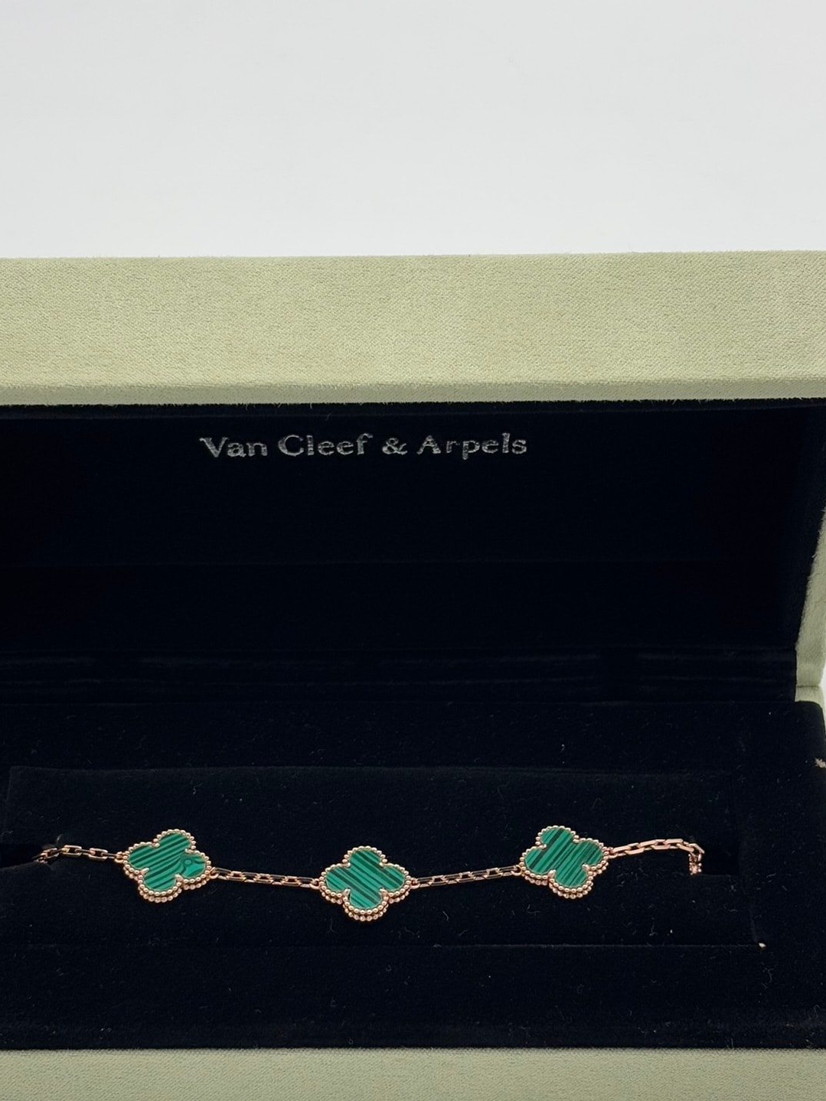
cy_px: 732
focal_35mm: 74
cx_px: 369
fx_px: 2355
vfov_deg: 26.2
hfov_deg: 19.9
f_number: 1.6
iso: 32
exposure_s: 1/243
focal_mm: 5.96
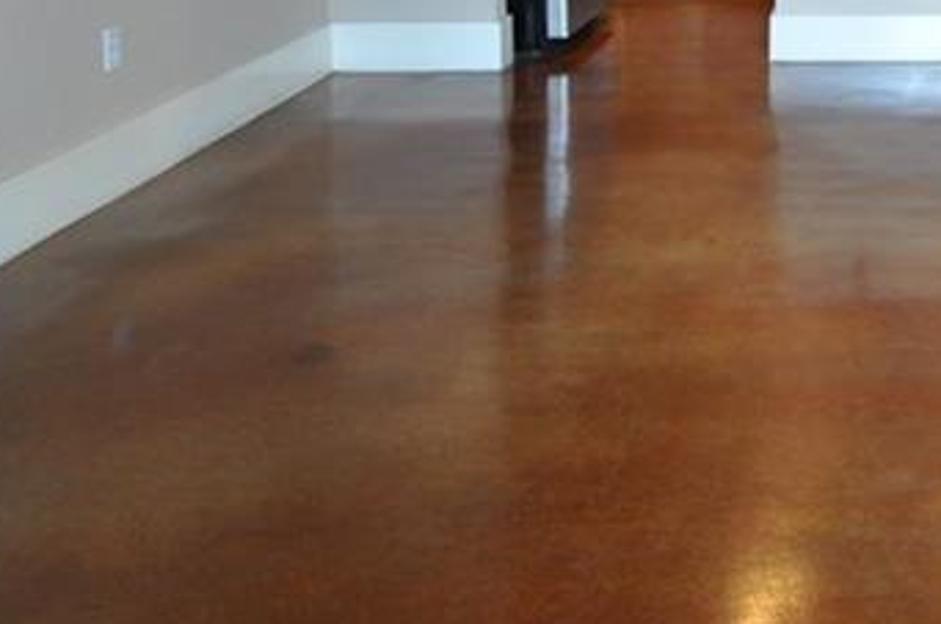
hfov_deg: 33.3
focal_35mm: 54
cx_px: 974
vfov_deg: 23.1
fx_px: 1409
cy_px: -104
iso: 1000
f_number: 4
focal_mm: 12
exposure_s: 1/60
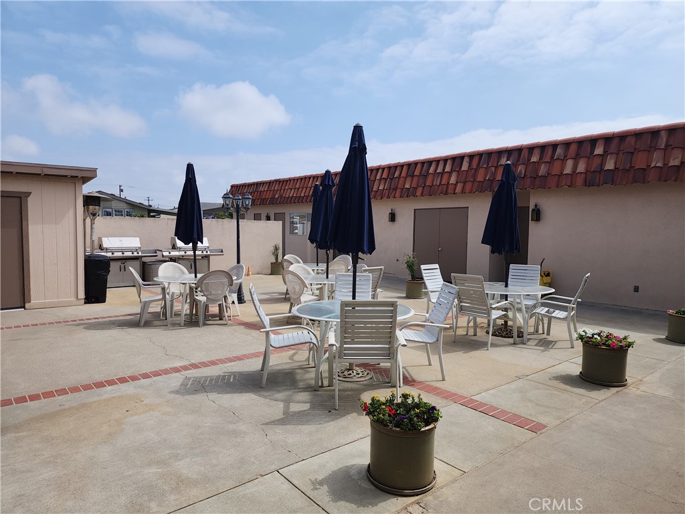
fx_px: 455
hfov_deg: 73.9
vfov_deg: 58.9
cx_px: 342
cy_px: 257
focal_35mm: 23
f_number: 1.8
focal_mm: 6.4
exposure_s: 1/1559
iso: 12
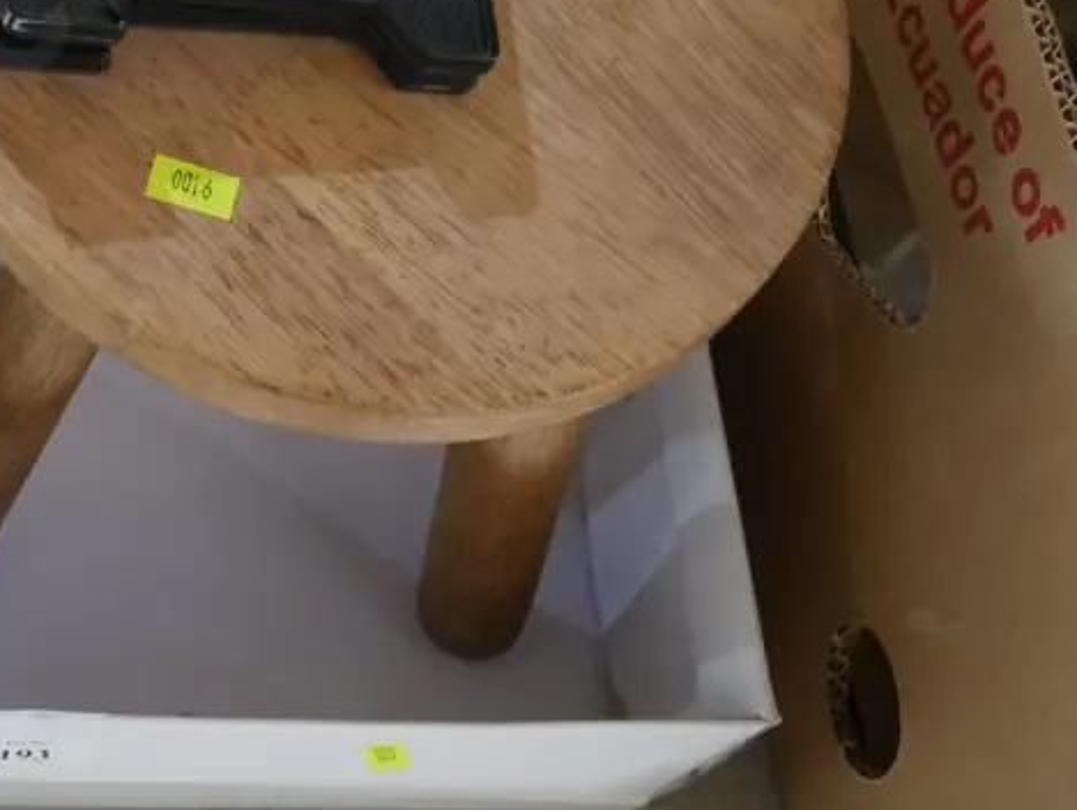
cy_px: 77
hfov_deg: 25.9
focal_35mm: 70
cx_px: -64
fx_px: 2180
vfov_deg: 20.6
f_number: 3.6
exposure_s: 1/40
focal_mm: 16
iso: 3200
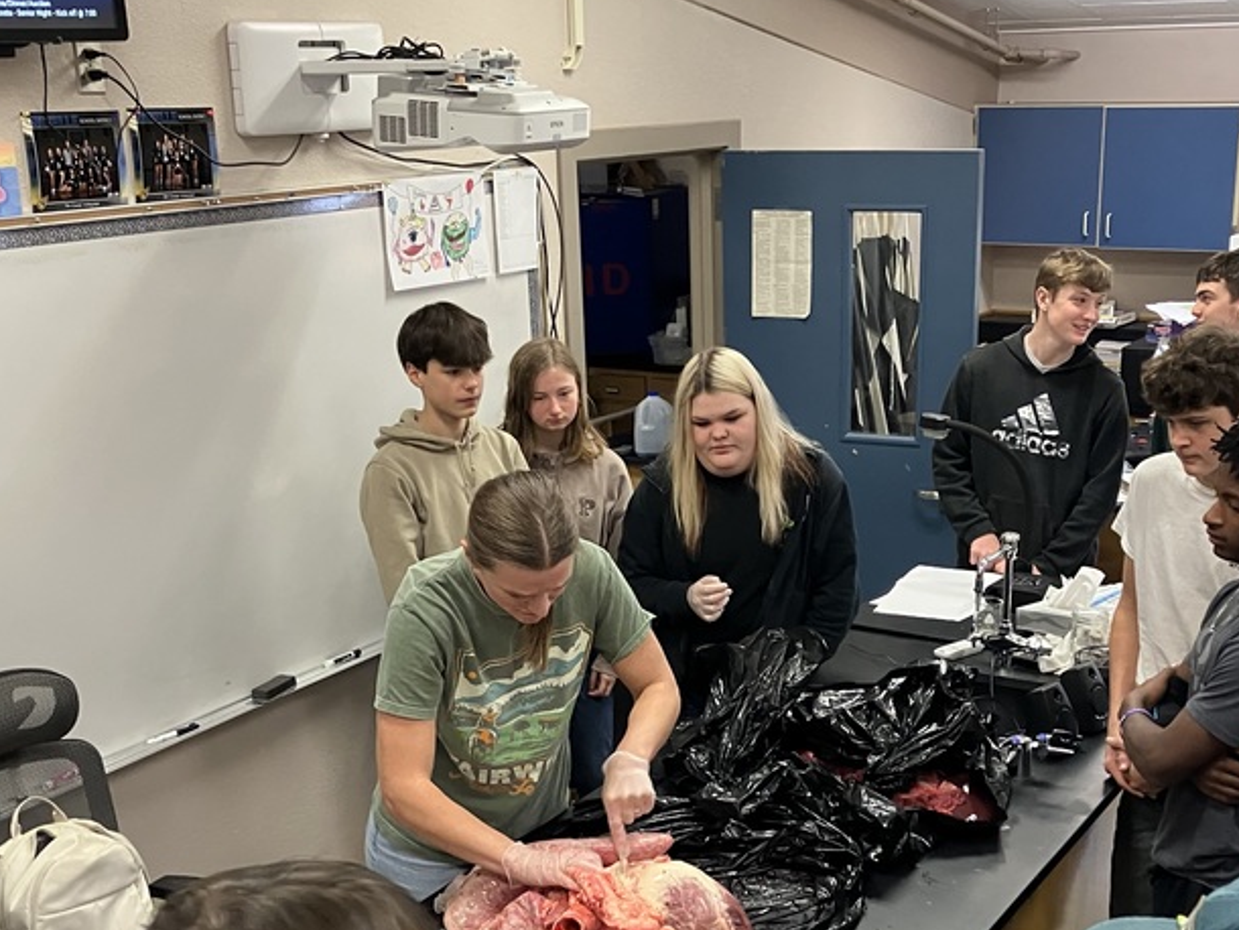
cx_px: 709
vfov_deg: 30.6
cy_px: 652
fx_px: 1683
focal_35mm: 47
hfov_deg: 40.3
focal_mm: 3.99
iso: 250
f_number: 1.8
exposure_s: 1/60
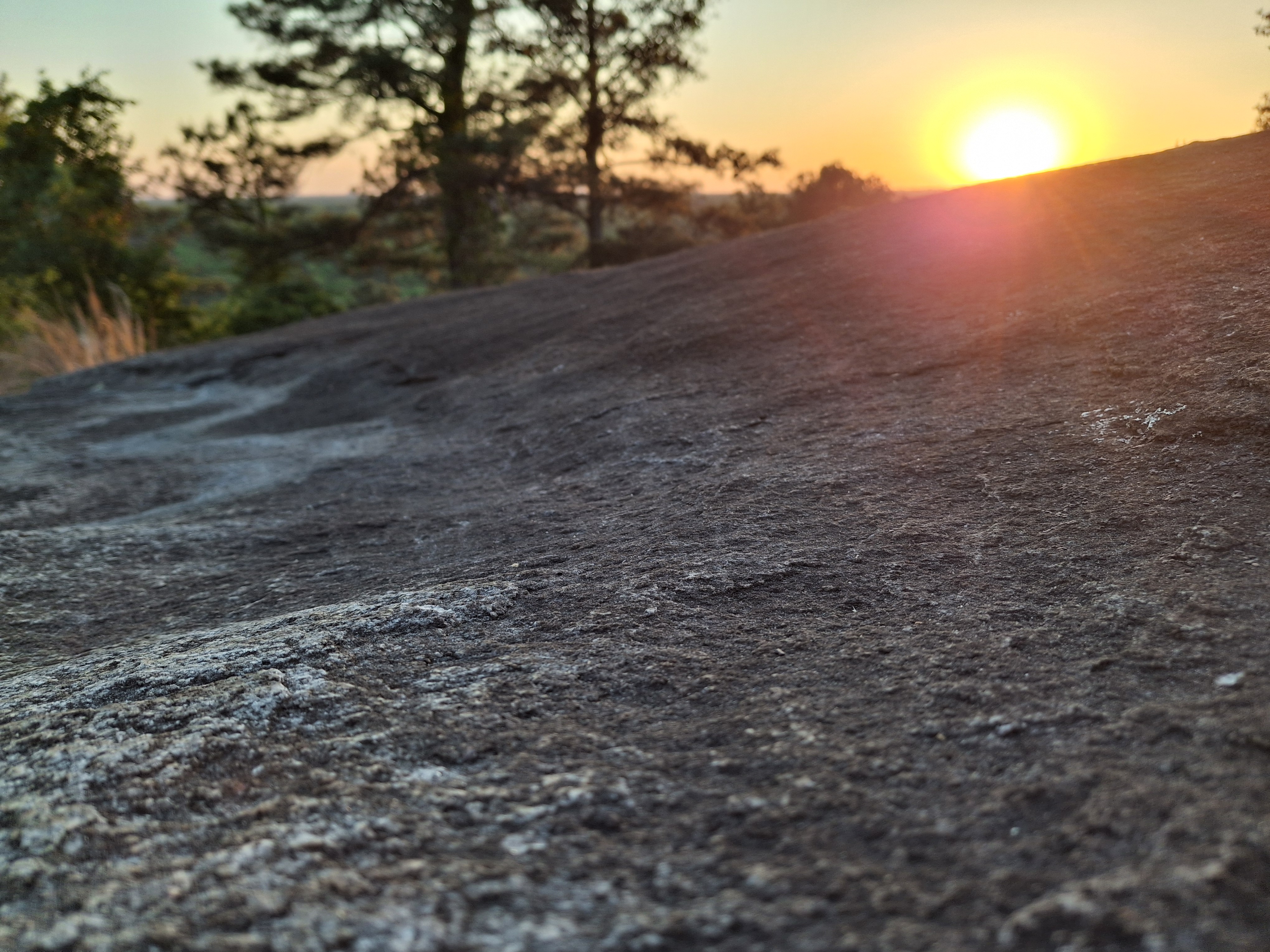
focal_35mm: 25
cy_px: 476
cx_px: 635
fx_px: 917
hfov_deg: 69.4
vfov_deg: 54.9
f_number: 1.8
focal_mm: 4.69
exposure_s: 1/137
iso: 32
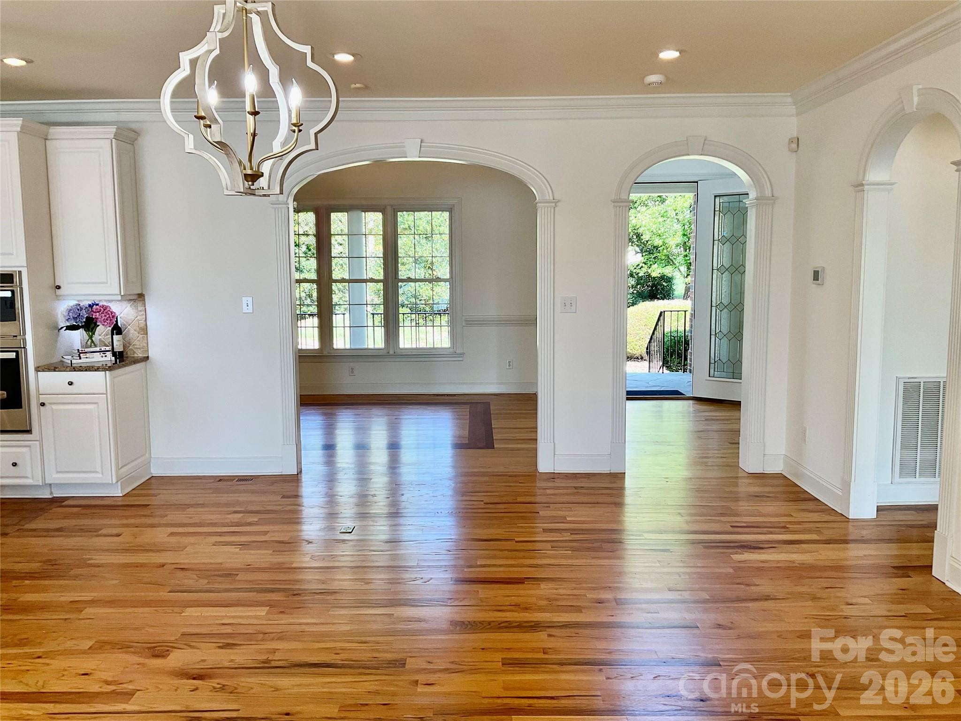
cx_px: 480
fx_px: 805
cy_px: 360
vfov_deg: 48.2
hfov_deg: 61.7
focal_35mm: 29
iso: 32
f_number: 1.8
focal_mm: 3
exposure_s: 1/120
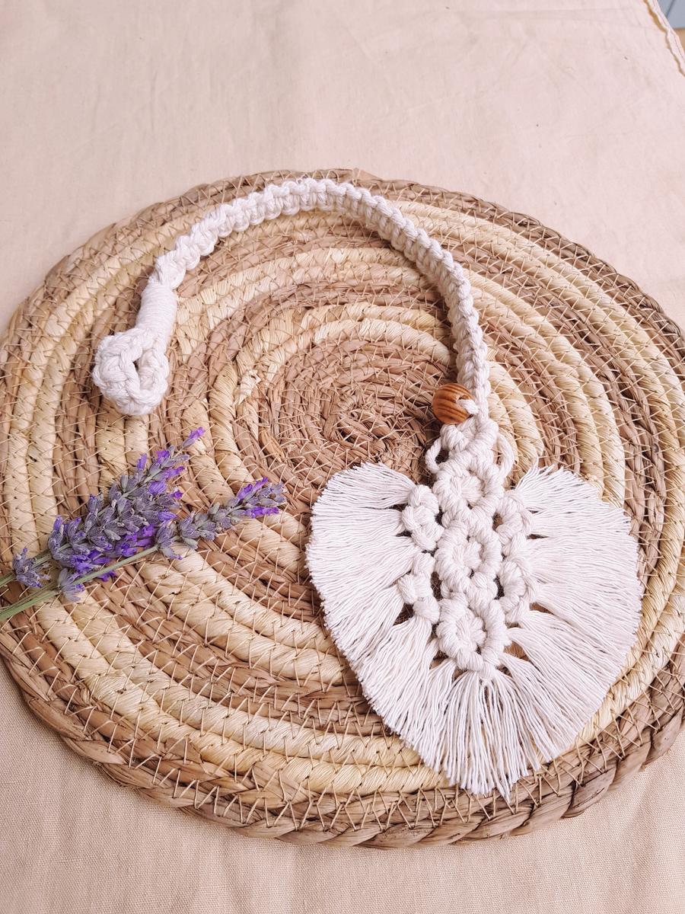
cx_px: 342
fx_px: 686
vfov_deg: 67.3
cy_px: 457
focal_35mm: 26
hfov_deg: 53.1
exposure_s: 1/708
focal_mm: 4.2
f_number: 1.7
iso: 40
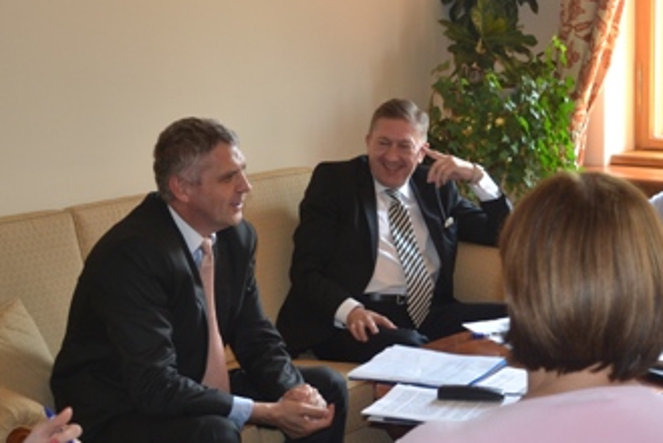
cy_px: 255
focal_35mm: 70
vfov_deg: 19.5
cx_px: 405
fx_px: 1290
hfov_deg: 28.7
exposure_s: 1/60
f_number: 4
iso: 400
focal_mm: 24
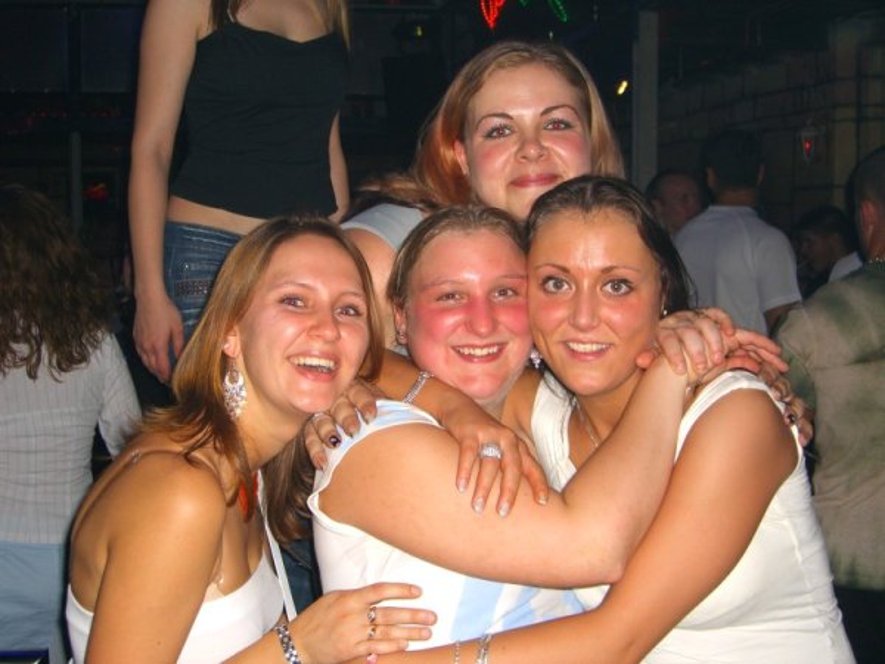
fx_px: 1176
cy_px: 332
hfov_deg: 41.2
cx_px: 442
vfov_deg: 31.5
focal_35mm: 46
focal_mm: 9.5
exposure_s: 1/60
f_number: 3.1
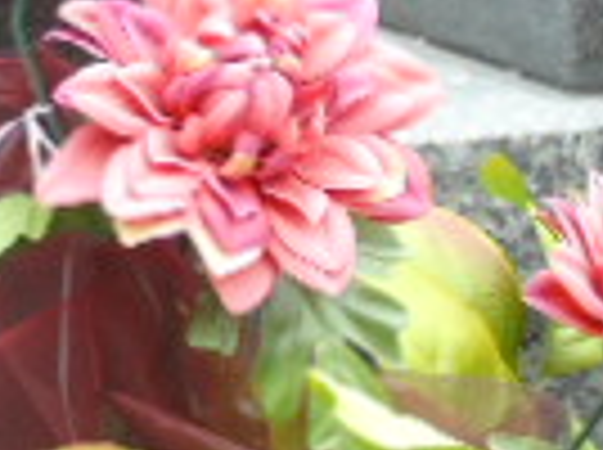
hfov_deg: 3.8
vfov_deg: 2.9
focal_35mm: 516
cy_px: -86
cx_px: -734
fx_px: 8972
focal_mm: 19
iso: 80
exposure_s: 1/50
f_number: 4.4
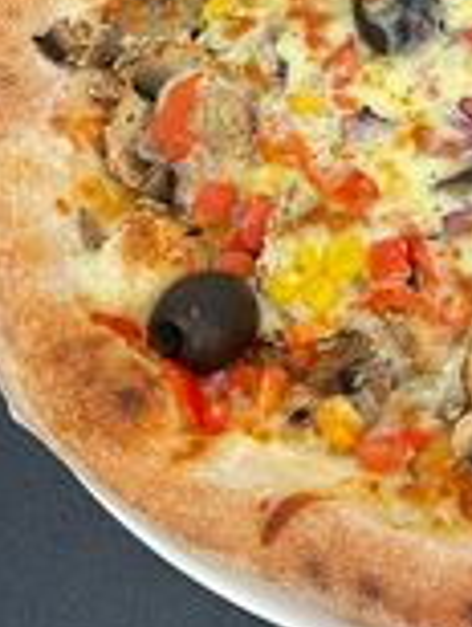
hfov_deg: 19.2
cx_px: 578
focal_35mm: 72
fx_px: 1305
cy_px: 183
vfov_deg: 26.8
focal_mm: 5.1
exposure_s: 1/50
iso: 125
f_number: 1.6
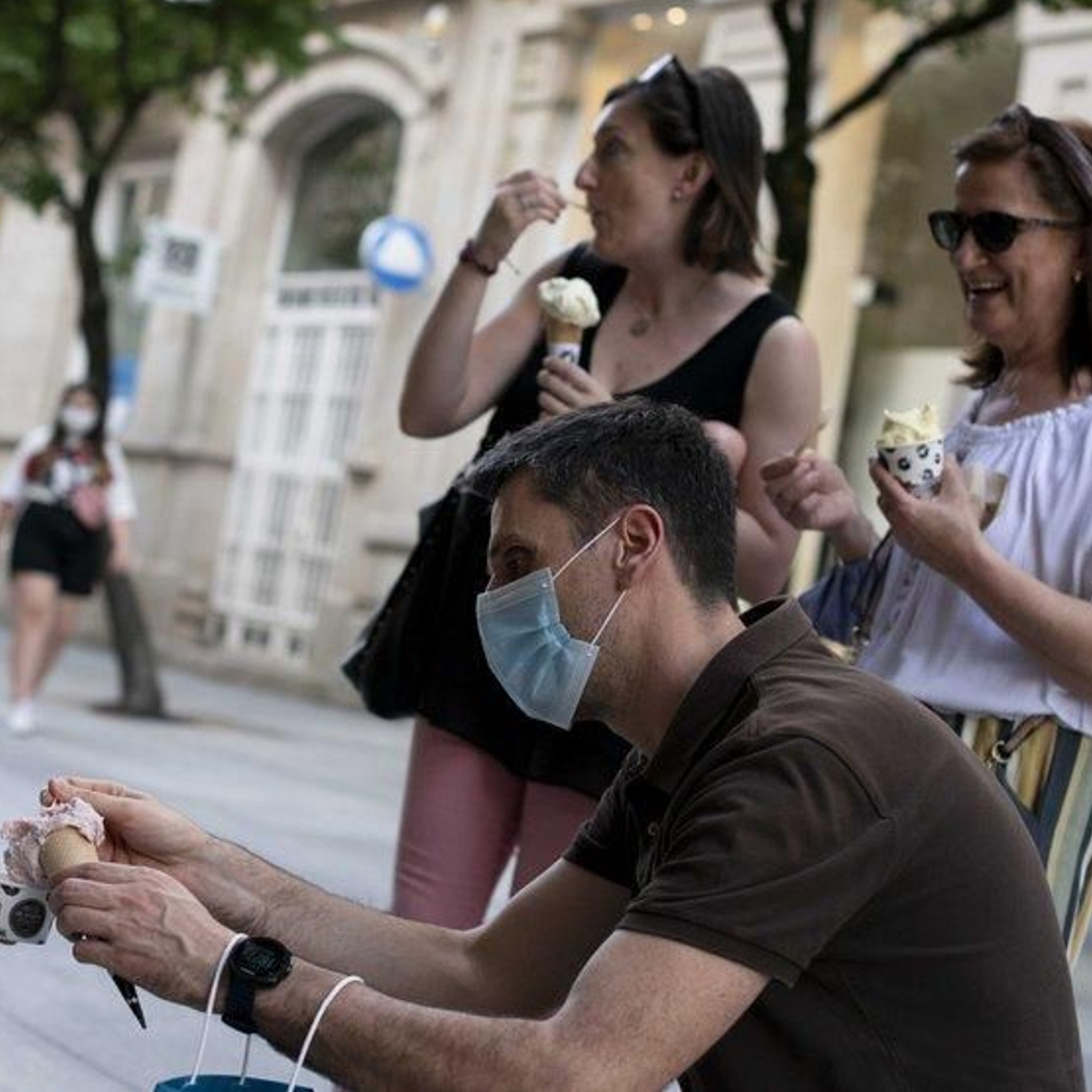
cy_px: 538
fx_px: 2320
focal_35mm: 65
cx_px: 397
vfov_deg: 26.5
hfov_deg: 26.4
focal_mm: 50
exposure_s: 1/1250
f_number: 3.5
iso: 320
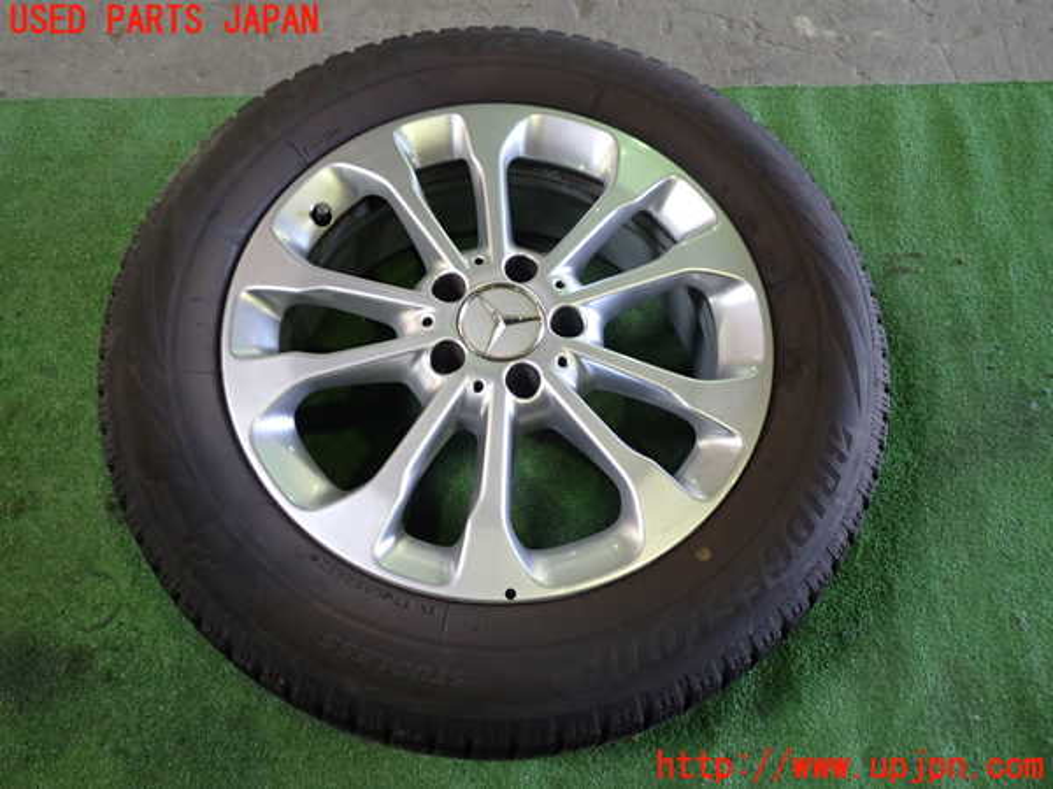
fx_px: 913
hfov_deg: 60.0
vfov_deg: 46.8
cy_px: 394
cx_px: 526
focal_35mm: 30
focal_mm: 5.4
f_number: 2.3
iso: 250
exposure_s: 1/30
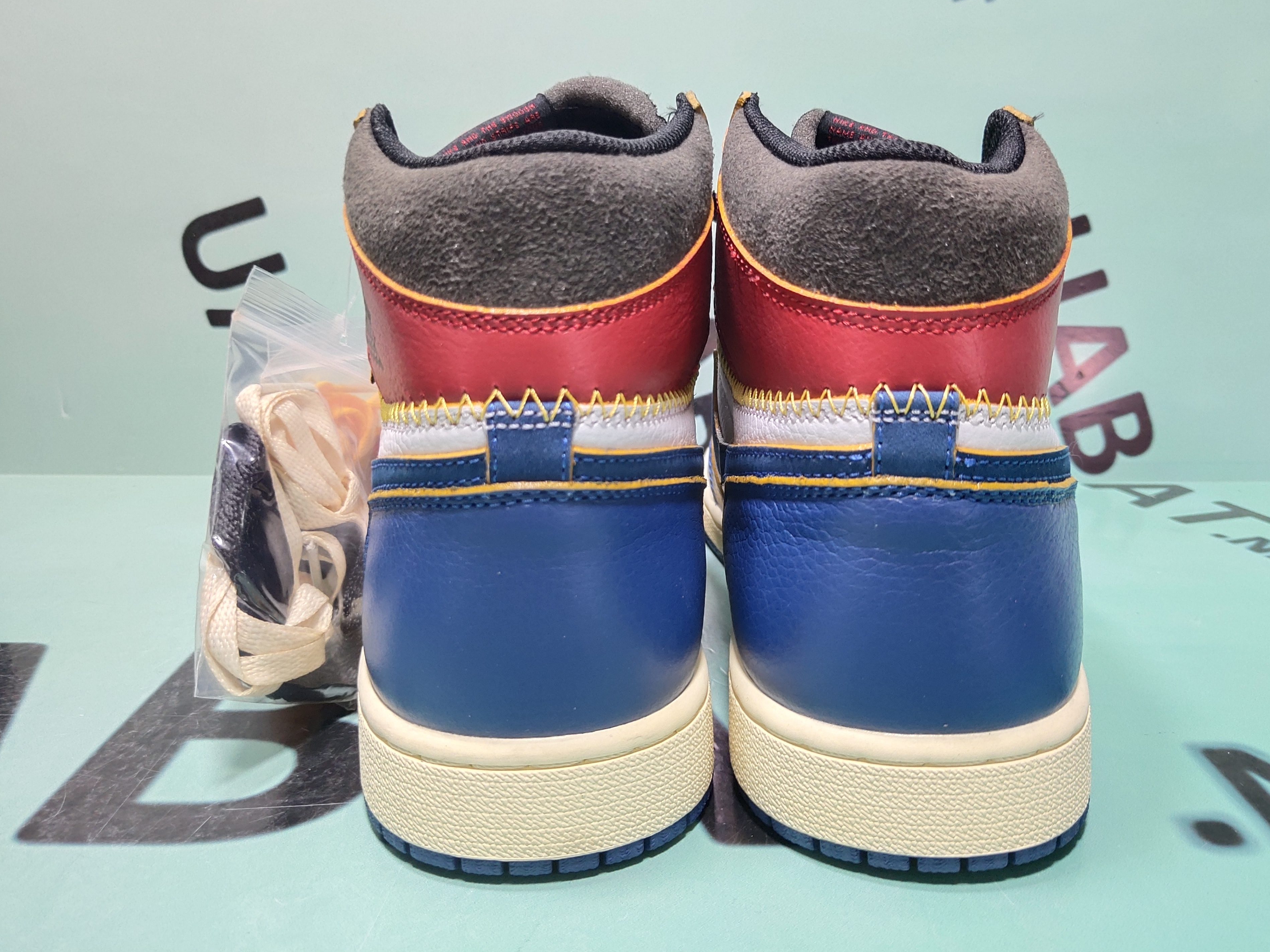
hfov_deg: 56.8
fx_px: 1174
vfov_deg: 44.1
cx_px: 666
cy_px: 445
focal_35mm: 32
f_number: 1.79
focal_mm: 4.35
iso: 50
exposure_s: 1/455
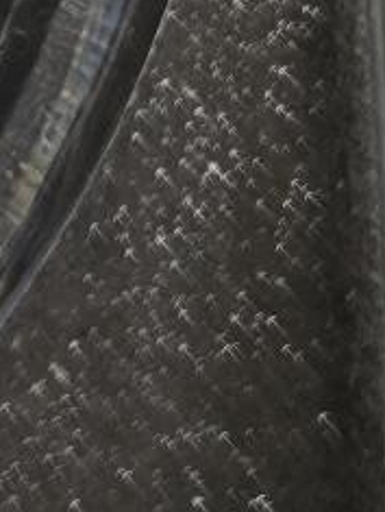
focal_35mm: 367
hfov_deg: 3.9
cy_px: -1007
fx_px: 5428
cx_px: -972
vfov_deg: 5.1
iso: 80
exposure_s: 1/100
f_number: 1.63
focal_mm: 5.85
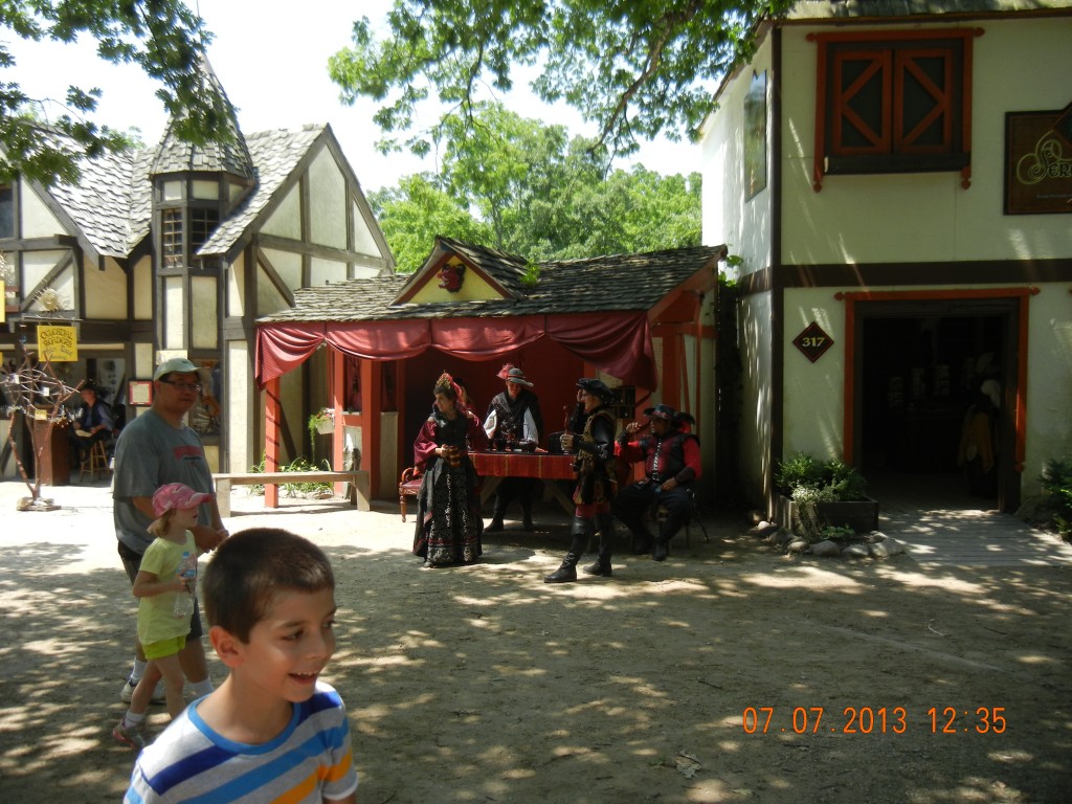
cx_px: 536
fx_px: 929
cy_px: 402
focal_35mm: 30
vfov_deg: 46.8
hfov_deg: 60.0
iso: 160
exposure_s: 1/440
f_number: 3.5
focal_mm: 5.4
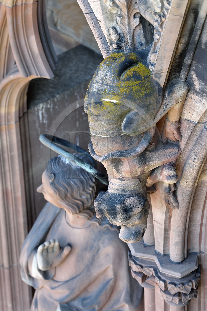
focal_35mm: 130
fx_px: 1122
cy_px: 156
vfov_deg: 15.8
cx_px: 104
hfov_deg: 10.5
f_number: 5
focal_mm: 130
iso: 400
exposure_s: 1/250
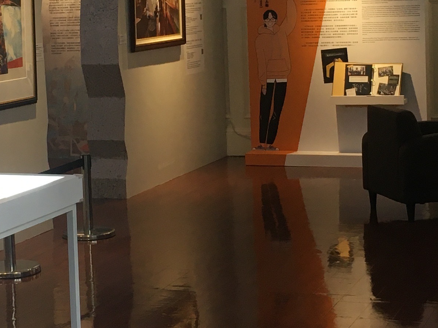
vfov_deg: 15.1
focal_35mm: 98
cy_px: 102
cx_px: 156
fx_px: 1240
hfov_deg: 20.0
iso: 64
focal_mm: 4.15
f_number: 2.2
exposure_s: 1/30
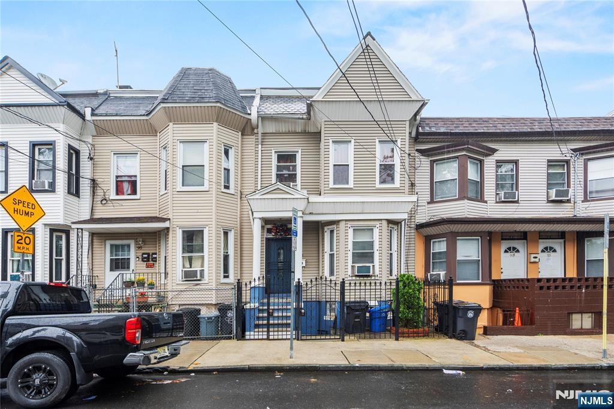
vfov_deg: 70.4
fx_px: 290
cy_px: 204
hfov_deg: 93.3
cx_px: 307
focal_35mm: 17
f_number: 8
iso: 160
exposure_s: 1/80
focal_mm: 17
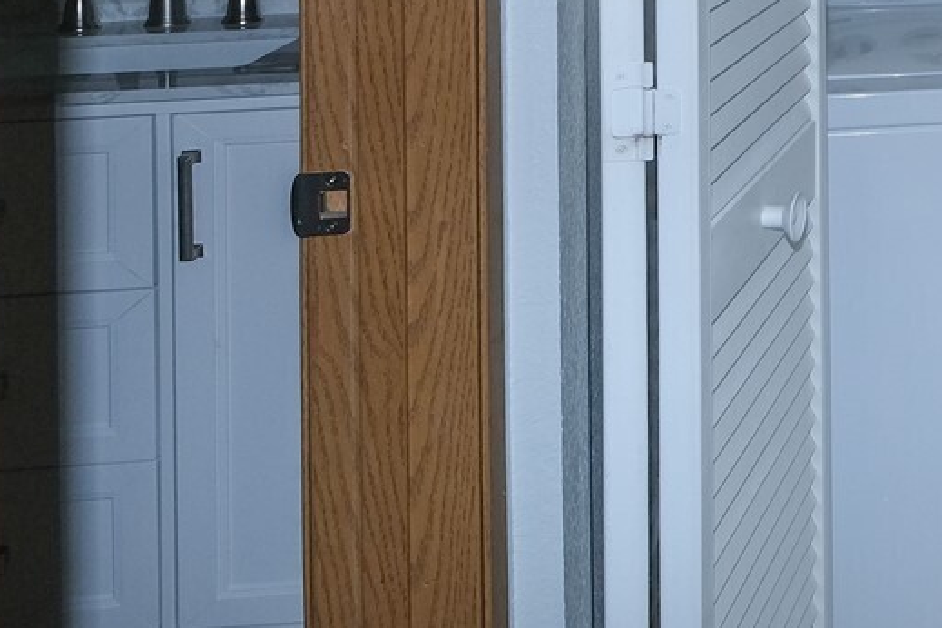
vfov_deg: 25.7
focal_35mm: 49
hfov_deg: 27.9
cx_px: 1398
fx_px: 1282
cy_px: -41
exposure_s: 1/60
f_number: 7.1
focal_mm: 10
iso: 500
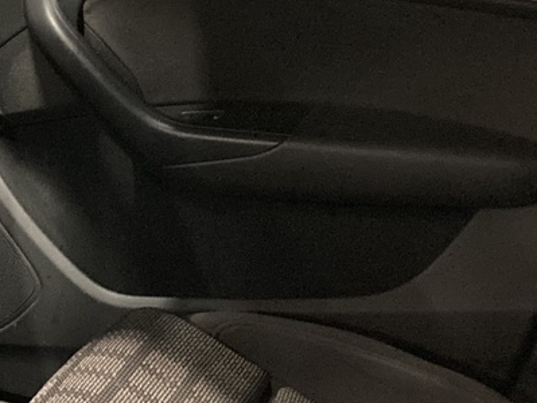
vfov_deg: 14.5
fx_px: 1566
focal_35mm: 101
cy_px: 352
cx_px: -167
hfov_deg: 18.1
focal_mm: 3.99
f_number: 1.8
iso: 640
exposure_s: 1/23
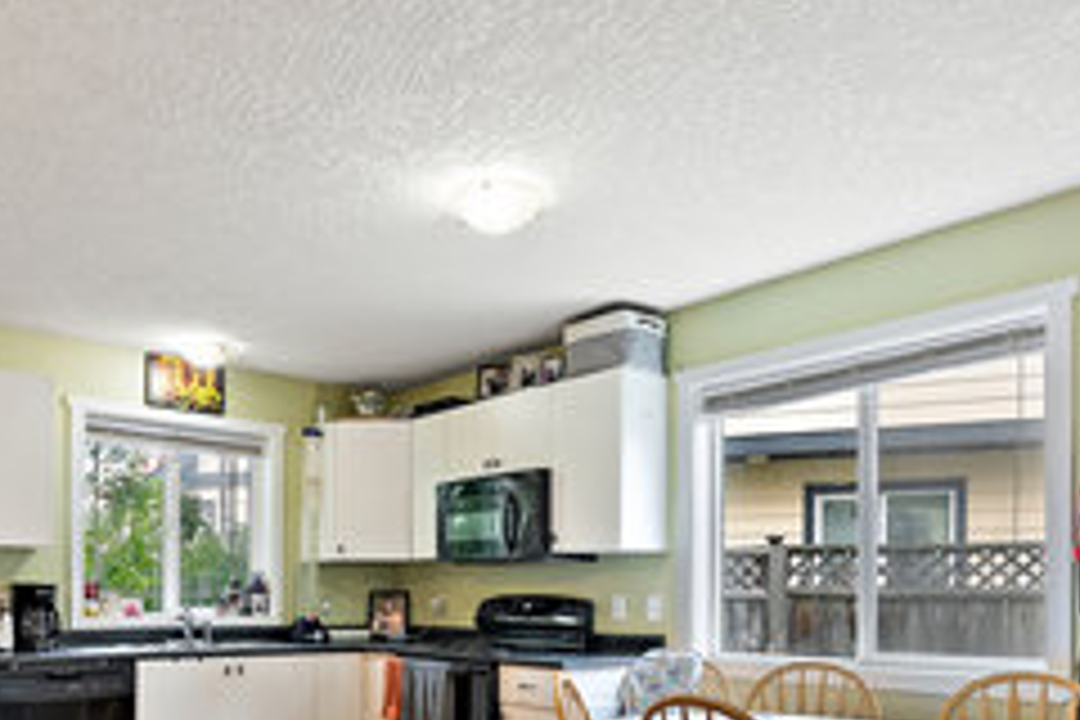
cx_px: 439
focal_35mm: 29
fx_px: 870
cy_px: 603
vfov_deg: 42.4
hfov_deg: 63.2
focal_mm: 16
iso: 320
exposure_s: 1/1.67
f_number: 6.3
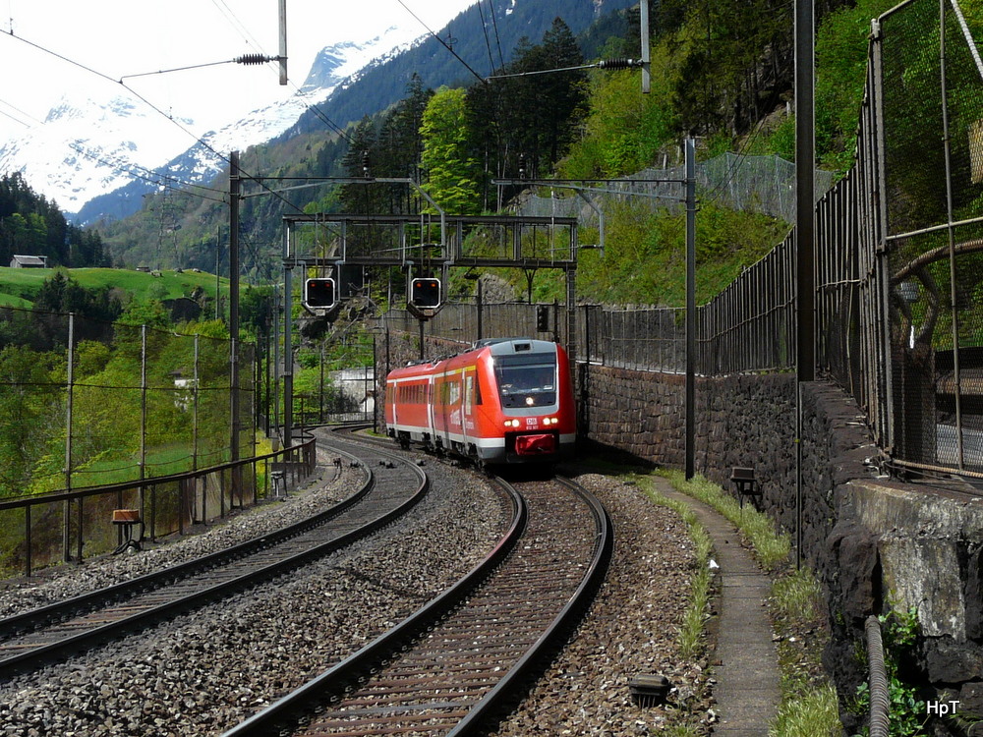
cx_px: 492
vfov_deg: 31.5
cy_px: 368
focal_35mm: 46
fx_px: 1306
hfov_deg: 41.2
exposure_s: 1/320
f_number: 5.6
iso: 100
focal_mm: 7.5
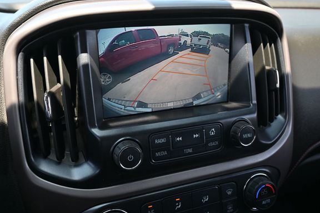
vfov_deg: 42.4
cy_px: 97
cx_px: 147
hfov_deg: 60.5
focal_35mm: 31
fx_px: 274
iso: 400
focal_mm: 18.5
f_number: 3.8
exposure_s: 1/250
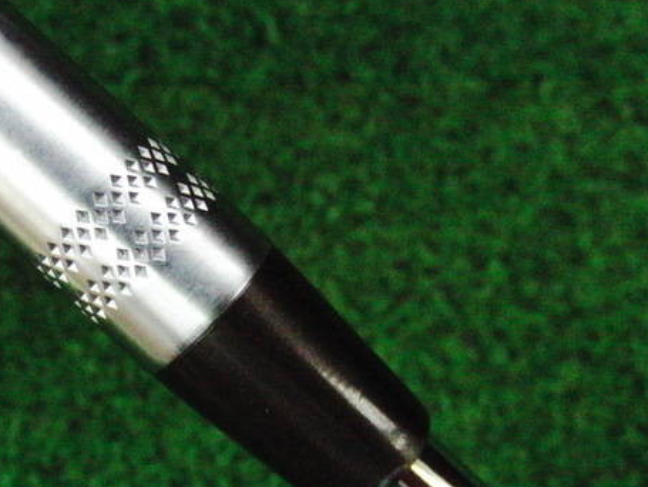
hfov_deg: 36.5
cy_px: 290
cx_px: 229
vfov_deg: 28.0
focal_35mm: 52
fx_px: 974
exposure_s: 1/500
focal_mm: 6.42
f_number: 3.6
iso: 3200
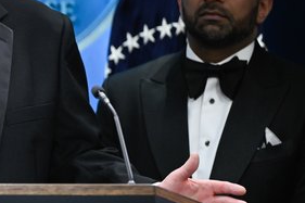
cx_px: -74
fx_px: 4885
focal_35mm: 577
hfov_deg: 3.6
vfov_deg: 2.4
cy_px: 78
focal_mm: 200
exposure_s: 1/320
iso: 2000
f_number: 2.8
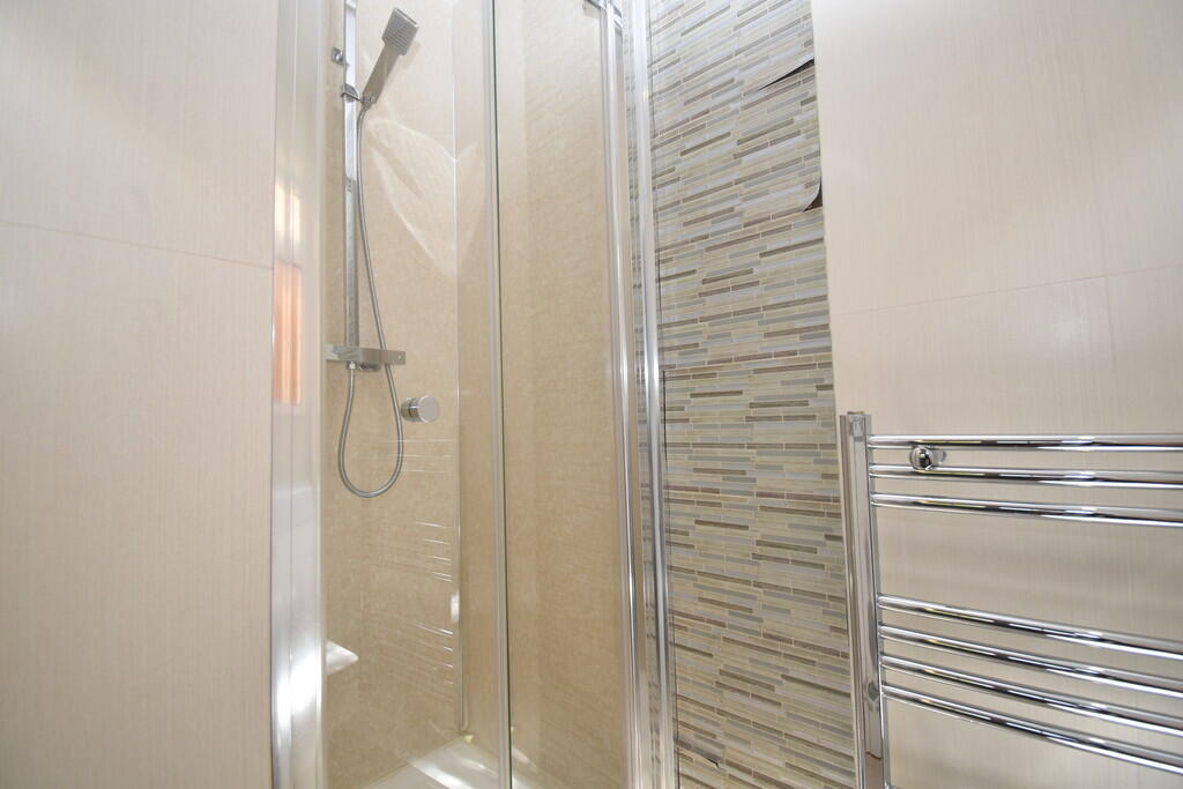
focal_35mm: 15
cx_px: 592
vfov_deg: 77.3
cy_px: 394
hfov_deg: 100.4
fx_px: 493
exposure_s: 1/200
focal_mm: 10
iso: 250
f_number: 5
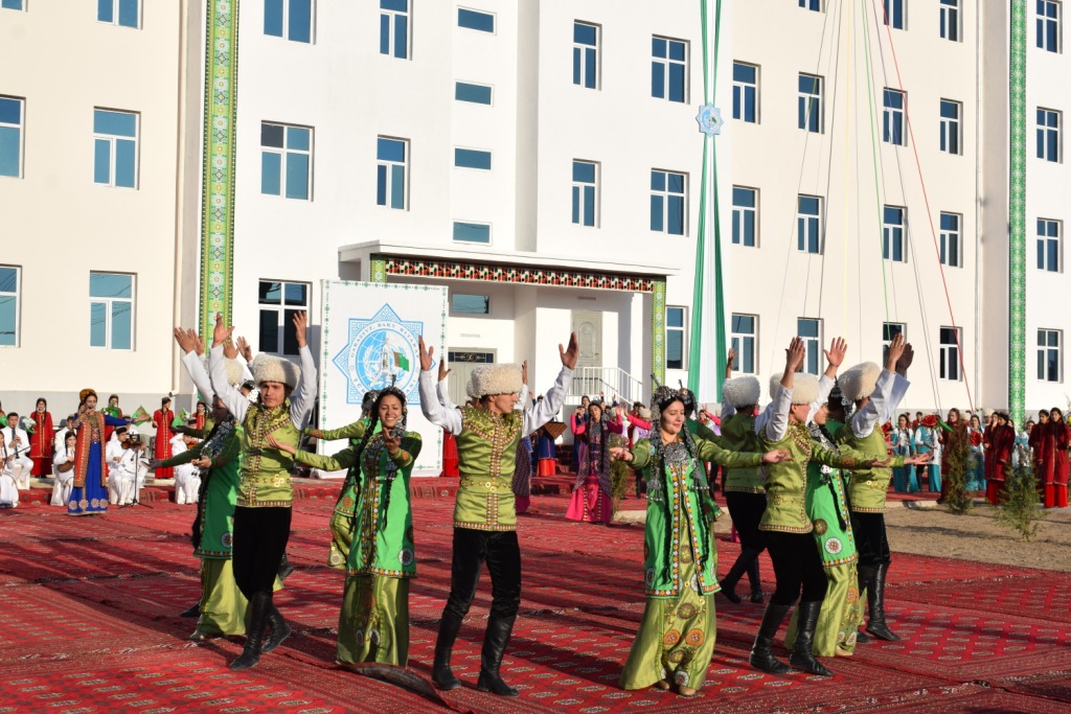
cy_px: 357
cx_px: 536
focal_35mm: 51
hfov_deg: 38.9
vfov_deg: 26.5
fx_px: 1517
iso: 200
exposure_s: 1/500
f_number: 11
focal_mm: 34
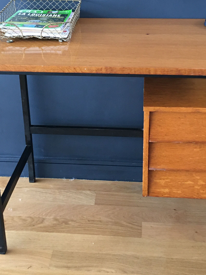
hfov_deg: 26.6
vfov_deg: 34.7
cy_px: 94
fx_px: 436
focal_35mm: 55
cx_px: 101
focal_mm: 4.15
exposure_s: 1/17
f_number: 2.2
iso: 100
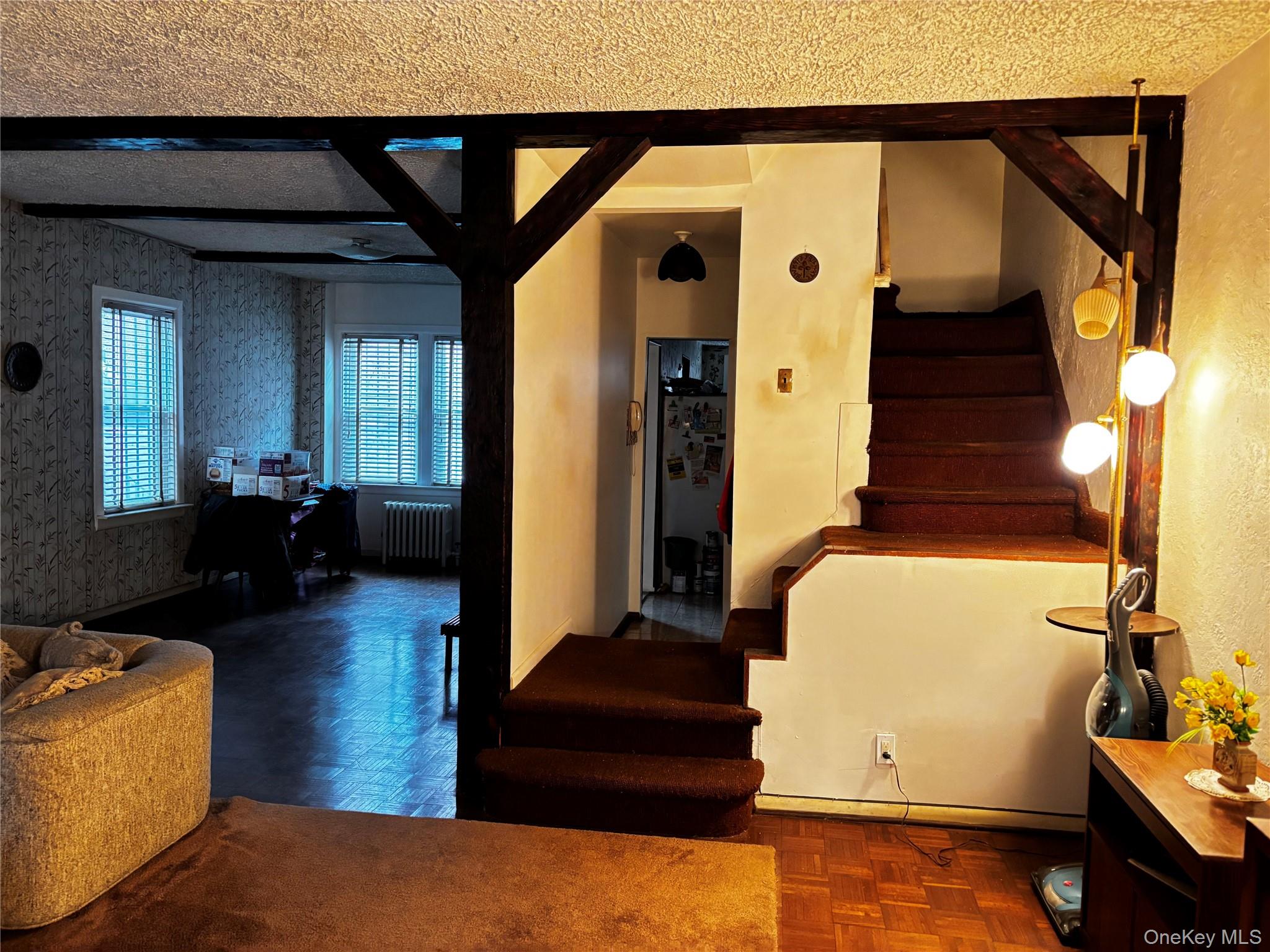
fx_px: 954
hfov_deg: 67.3
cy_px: 476
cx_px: 635
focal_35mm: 26
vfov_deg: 53.1
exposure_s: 1/30
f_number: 1.6
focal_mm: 5.96
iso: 800
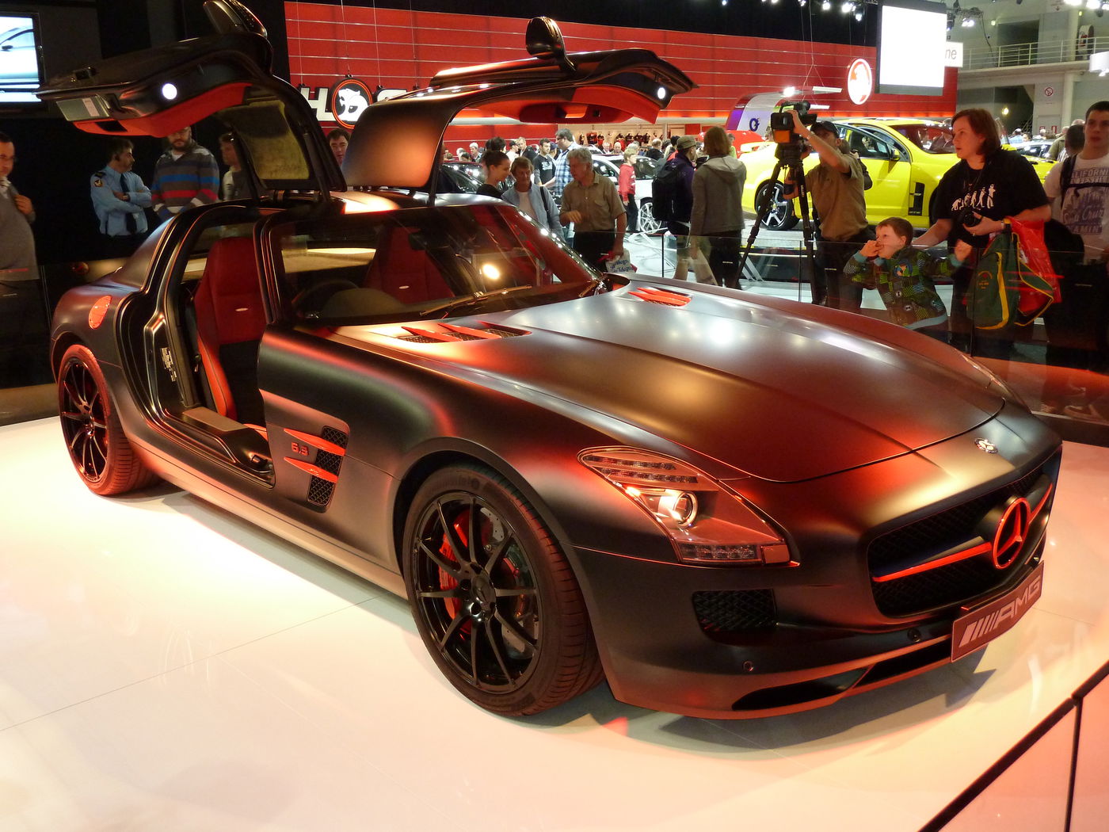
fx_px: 1025
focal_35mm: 32
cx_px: 554
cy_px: 416
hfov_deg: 56.8
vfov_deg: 44.2
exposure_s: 1/30
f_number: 3.5
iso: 320
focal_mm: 5.3
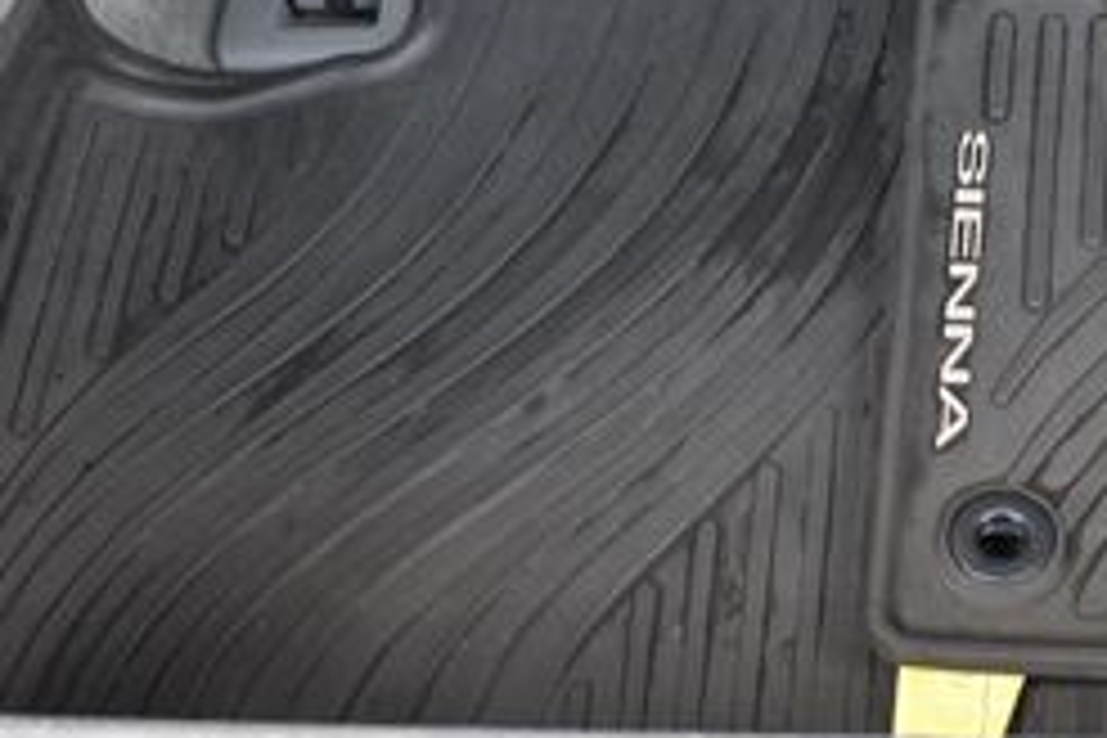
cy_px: 216
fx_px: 2398
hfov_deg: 24.9
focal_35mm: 78
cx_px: 1080
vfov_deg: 17.4
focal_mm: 20
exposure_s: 1/60
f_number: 4
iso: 400
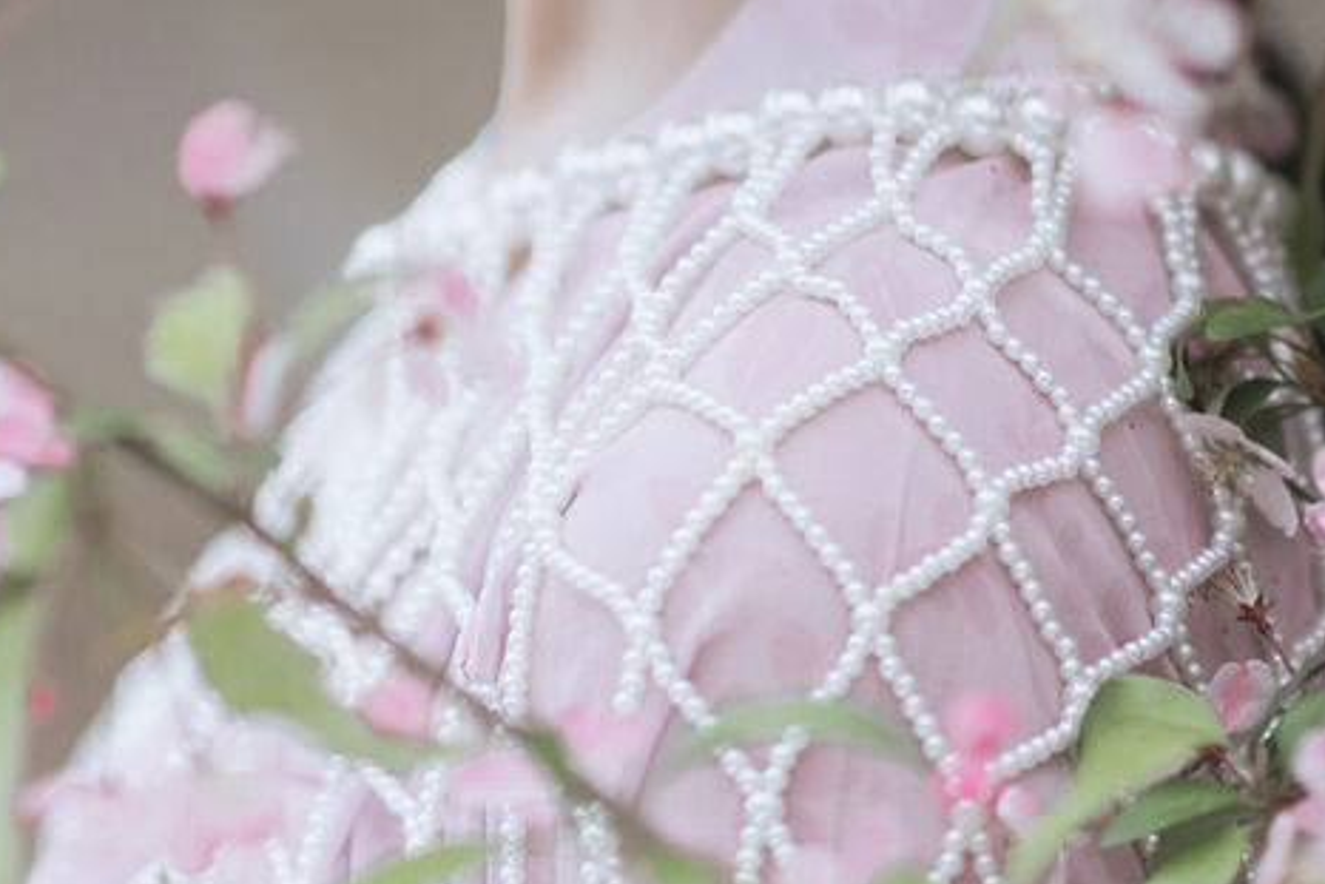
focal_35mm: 287
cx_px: 637
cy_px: -266
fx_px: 10566
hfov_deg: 7.2
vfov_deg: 4.8
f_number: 1.6
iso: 200
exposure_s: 1/1000
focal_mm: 85
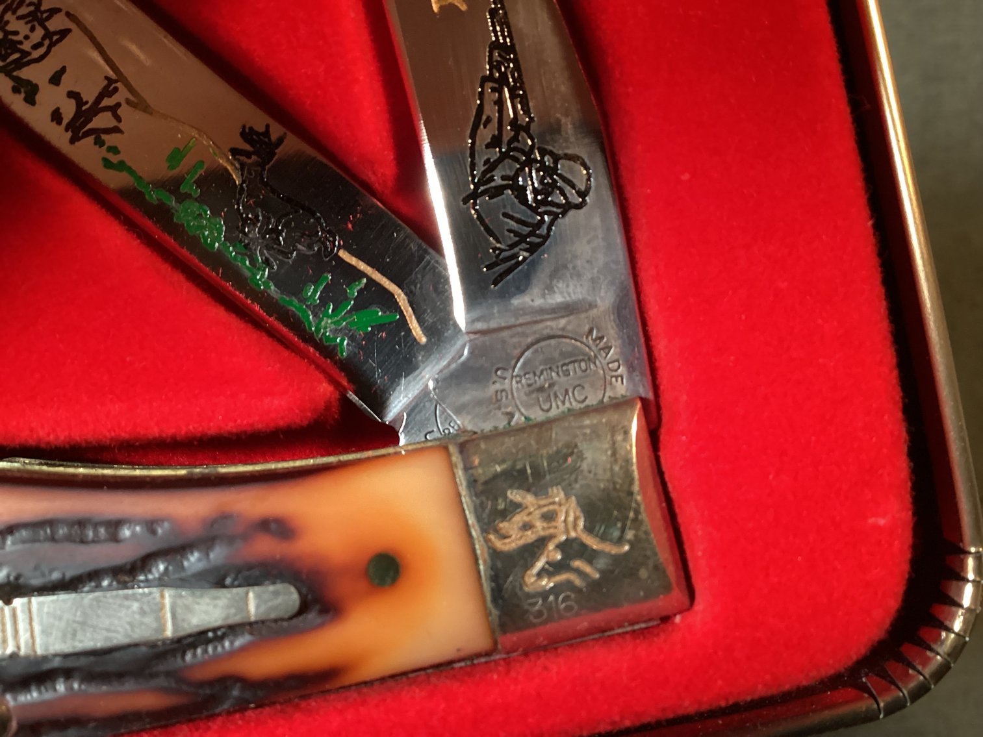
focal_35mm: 31
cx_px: 492
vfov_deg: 45.4
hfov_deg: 58.3
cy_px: 368
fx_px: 880
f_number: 2.4
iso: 320
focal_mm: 3.3
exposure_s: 1/40
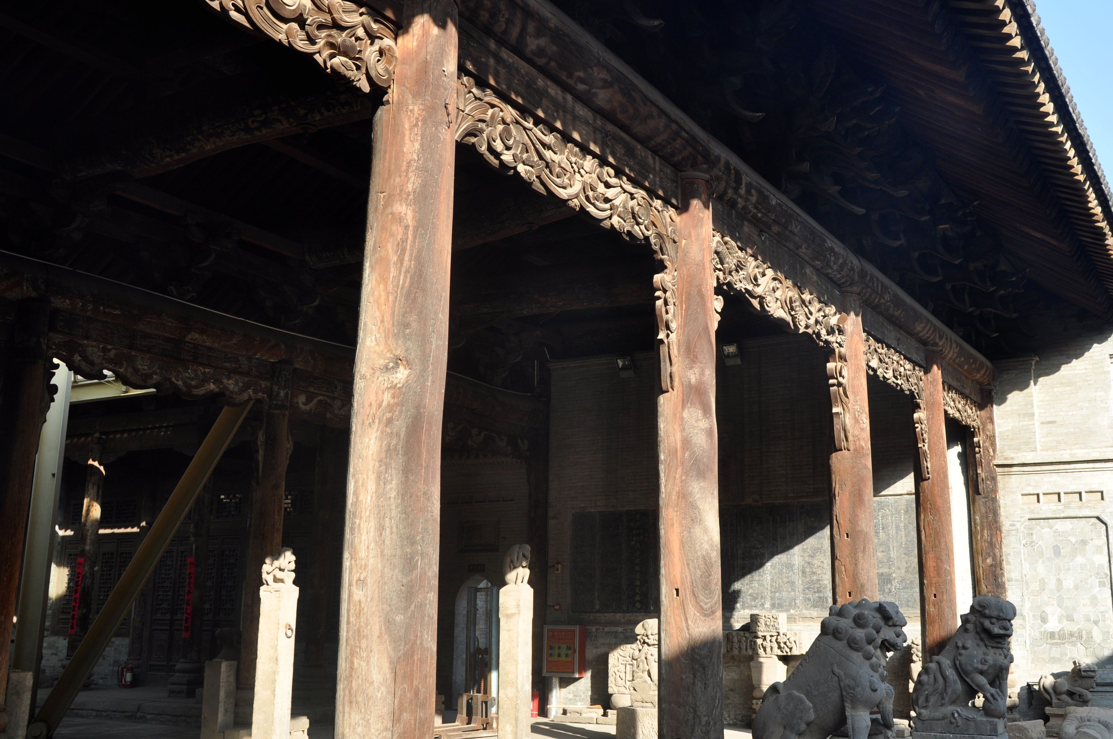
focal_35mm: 39
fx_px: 1192
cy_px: 324
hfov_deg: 49.8
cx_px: 648
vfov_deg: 34.4
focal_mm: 21
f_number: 6.3
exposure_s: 1/200
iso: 220
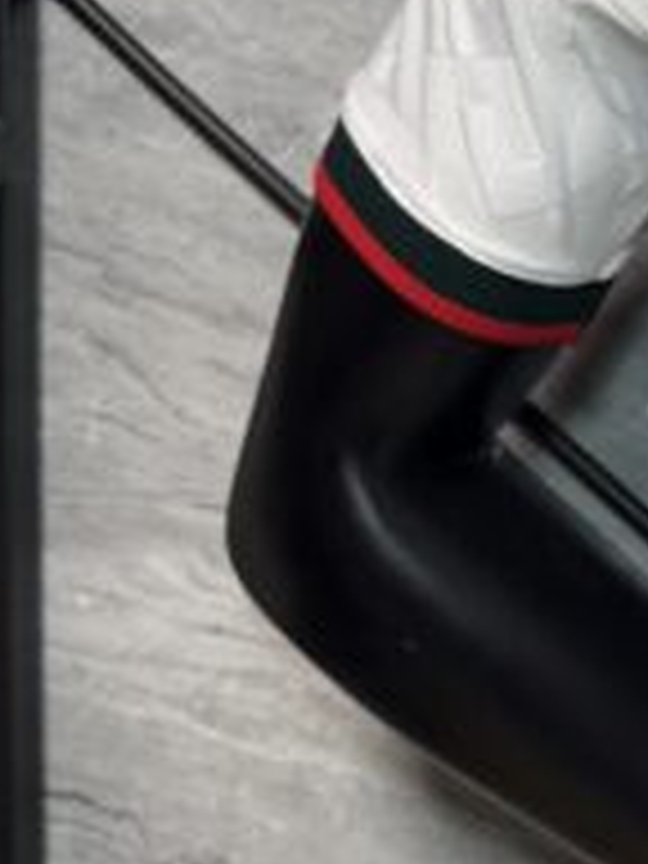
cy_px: 292
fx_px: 2496
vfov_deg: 19.6
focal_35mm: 100
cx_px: 1206
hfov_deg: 13.2
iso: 160
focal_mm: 6.76
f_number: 1.78
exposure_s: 1/100
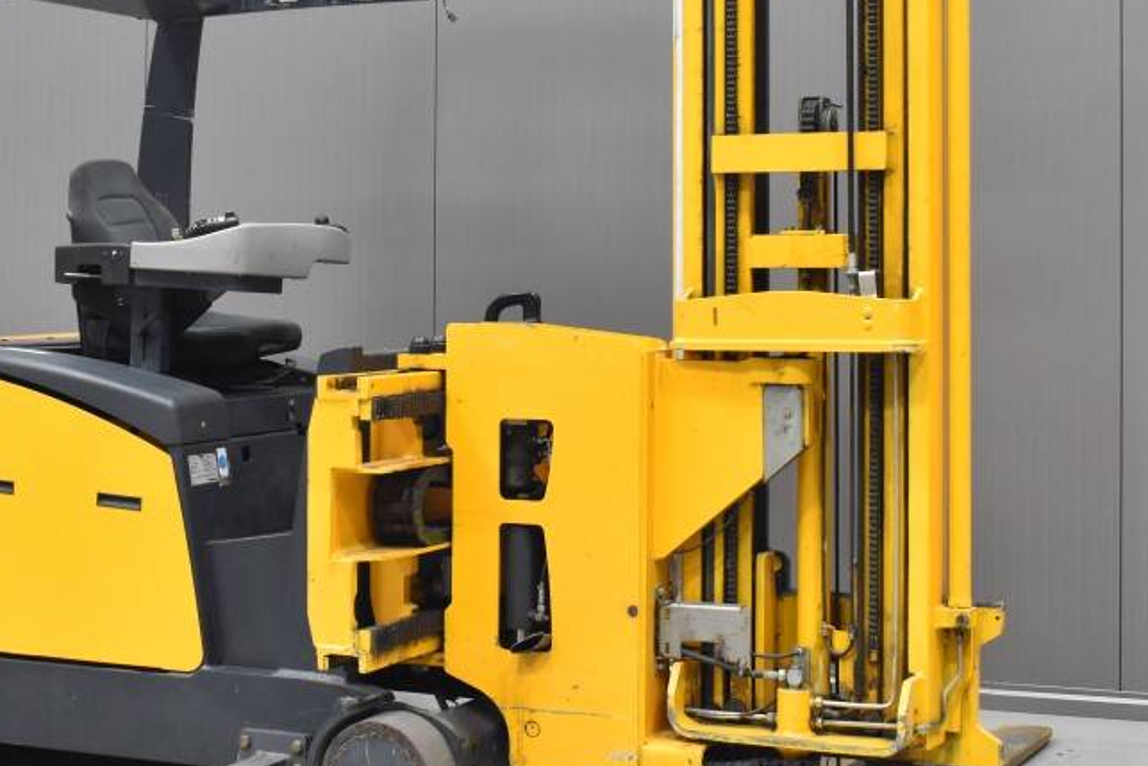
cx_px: 570
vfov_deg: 19.4
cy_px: 207
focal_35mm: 70
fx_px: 2230
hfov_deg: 28.9
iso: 1600
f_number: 5.6
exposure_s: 1/40
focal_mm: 25
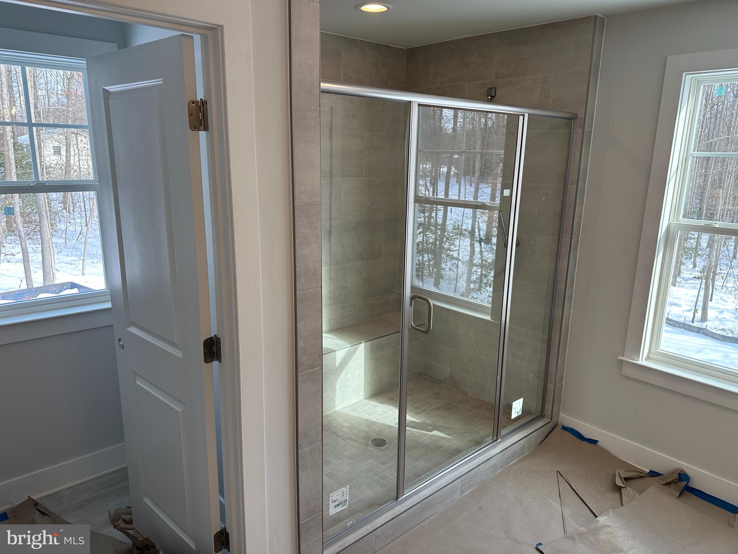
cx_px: 369
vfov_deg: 56.8
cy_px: 277
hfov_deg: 71.6
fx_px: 512
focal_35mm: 24
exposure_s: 1/262
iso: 80
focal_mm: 6.86
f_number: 1.78
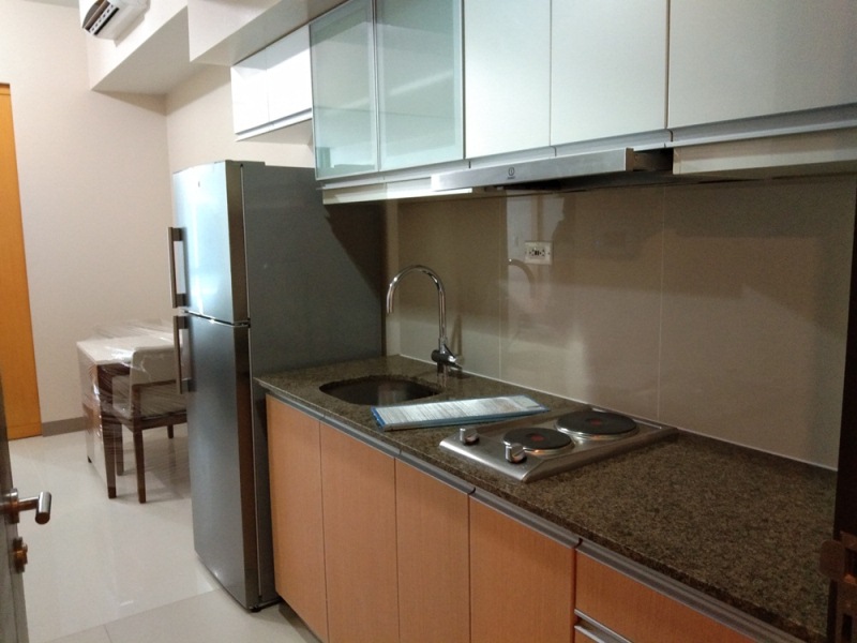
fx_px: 767
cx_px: 428
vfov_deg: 45.4
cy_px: 322
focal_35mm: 31
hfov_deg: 58.4
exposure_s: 1/14.3
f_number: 2
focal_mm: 3.69
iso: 640
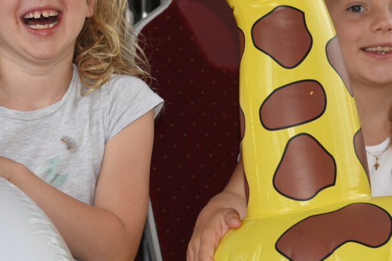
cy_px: 27
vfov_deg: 9.2
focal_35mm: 149
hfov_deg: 13.8
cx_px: 133
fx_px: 1622
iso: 100
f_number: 4
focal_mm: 35
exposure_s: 1/160
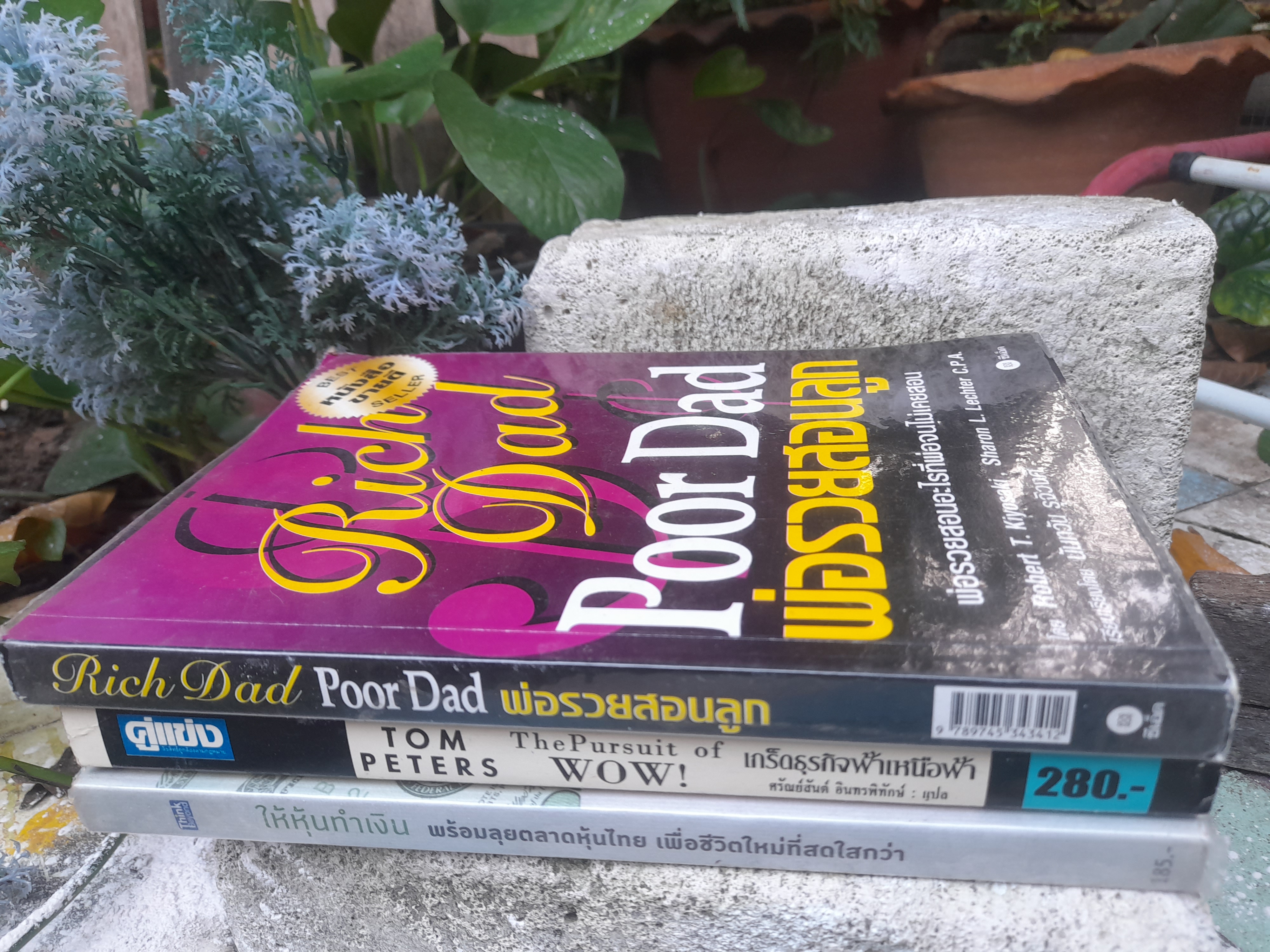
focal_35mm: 25
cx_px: 635
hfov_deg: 69.4
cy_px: 476
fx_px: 917
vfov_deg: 54.9
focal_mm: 4.6
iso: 80
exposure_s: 1/50
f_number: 2
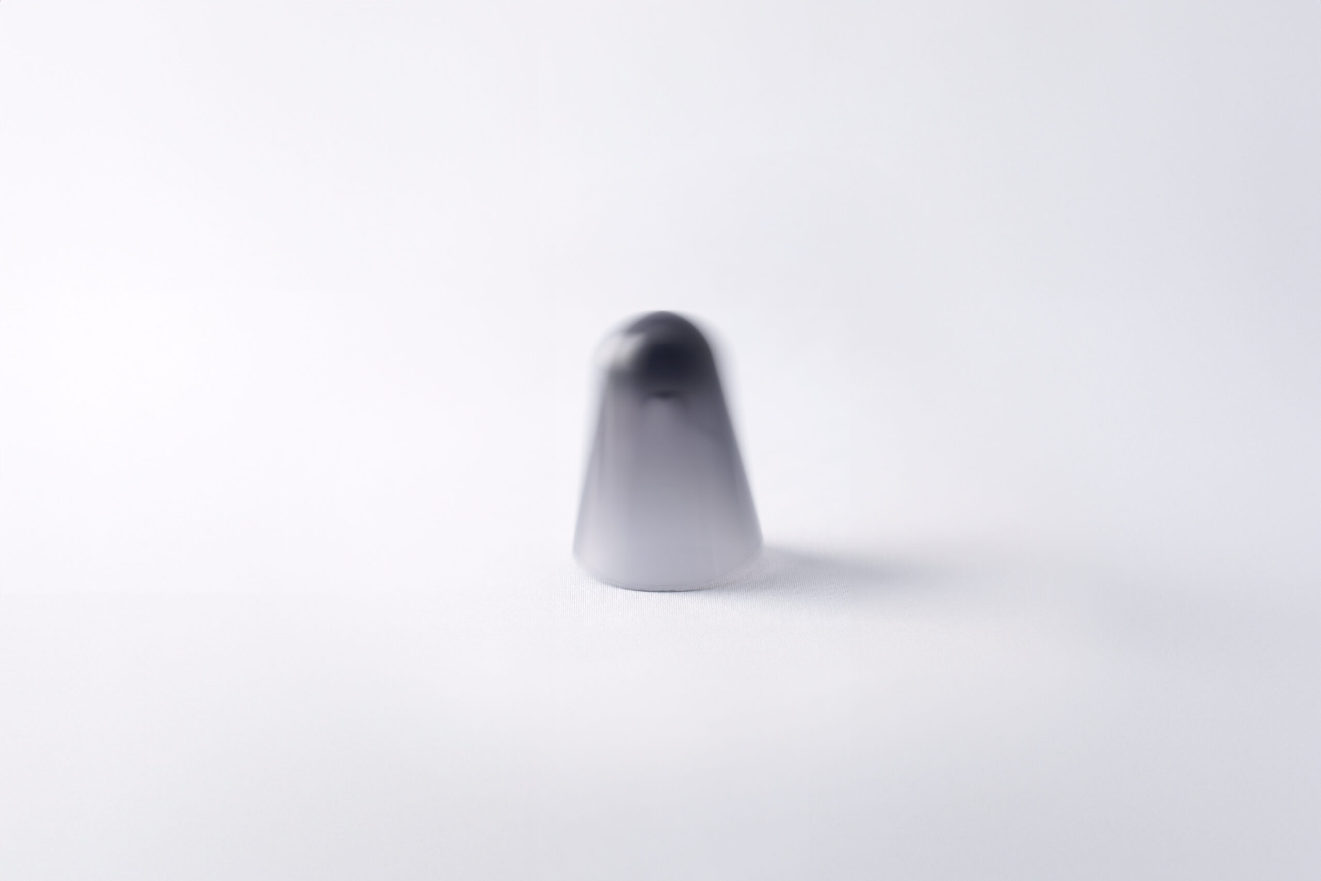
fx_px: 3119
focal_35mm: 85
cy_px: 440
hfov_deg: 23.9
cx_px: 660
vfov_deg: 16.1
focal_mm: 85
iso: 100
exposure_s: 1/10
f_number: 4
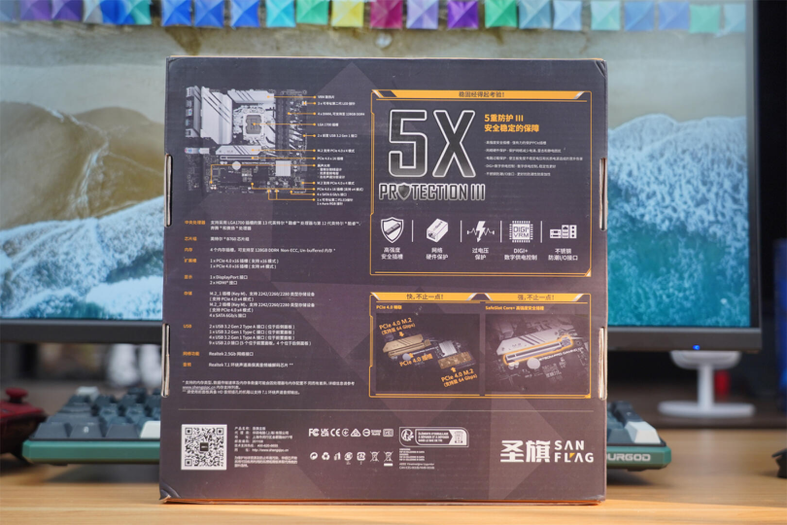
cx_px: 394
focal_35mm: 51
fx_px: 1115
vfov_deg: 26.5
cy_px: 262
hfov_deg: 38.9
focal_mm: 51
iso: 400
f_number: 4
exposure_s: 1/100
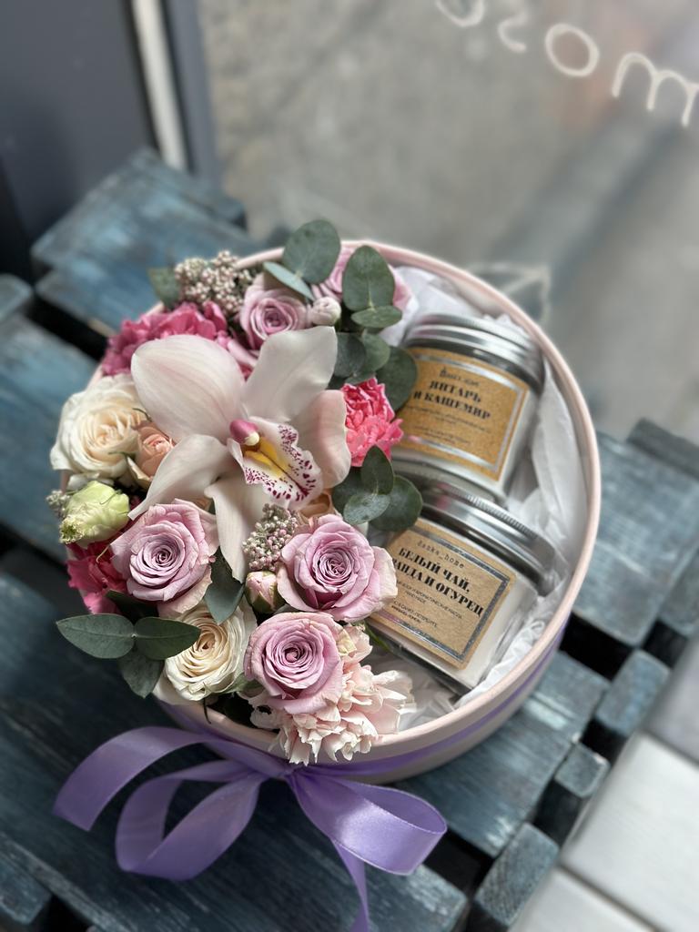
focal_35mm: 48
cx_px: 350
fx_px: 1292
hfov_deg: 30.3
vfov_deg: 39.7
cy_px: 466
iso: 80
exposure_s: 1/511
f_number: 1.78
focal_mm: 6.86
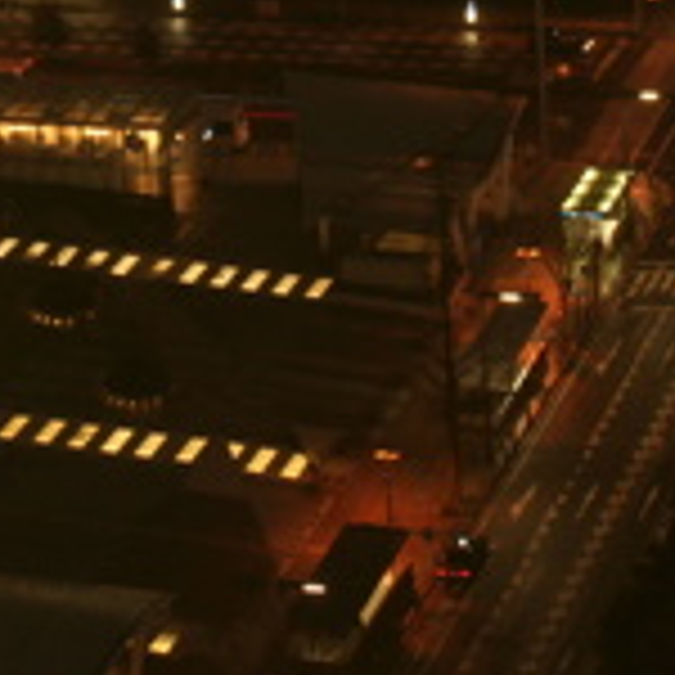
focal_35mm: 174
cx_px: 27
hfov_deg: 10.0
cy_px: -68
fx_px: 3839
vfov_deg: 9.9
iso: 100
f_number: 10
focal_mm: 30
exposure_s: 6
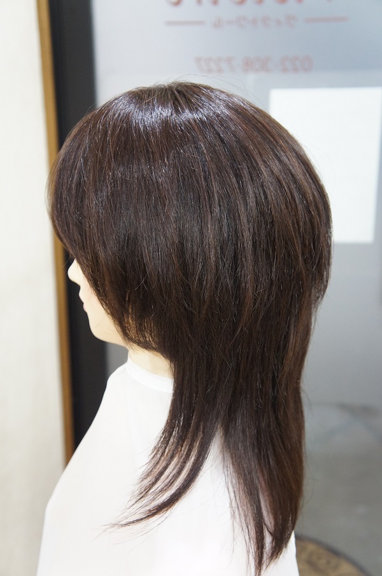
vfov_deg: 41.2
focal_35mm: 48
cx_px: 191
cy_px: 288
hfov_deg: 28.0
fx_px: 766
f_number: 4
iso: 1600
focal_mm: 32
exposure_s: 1/25
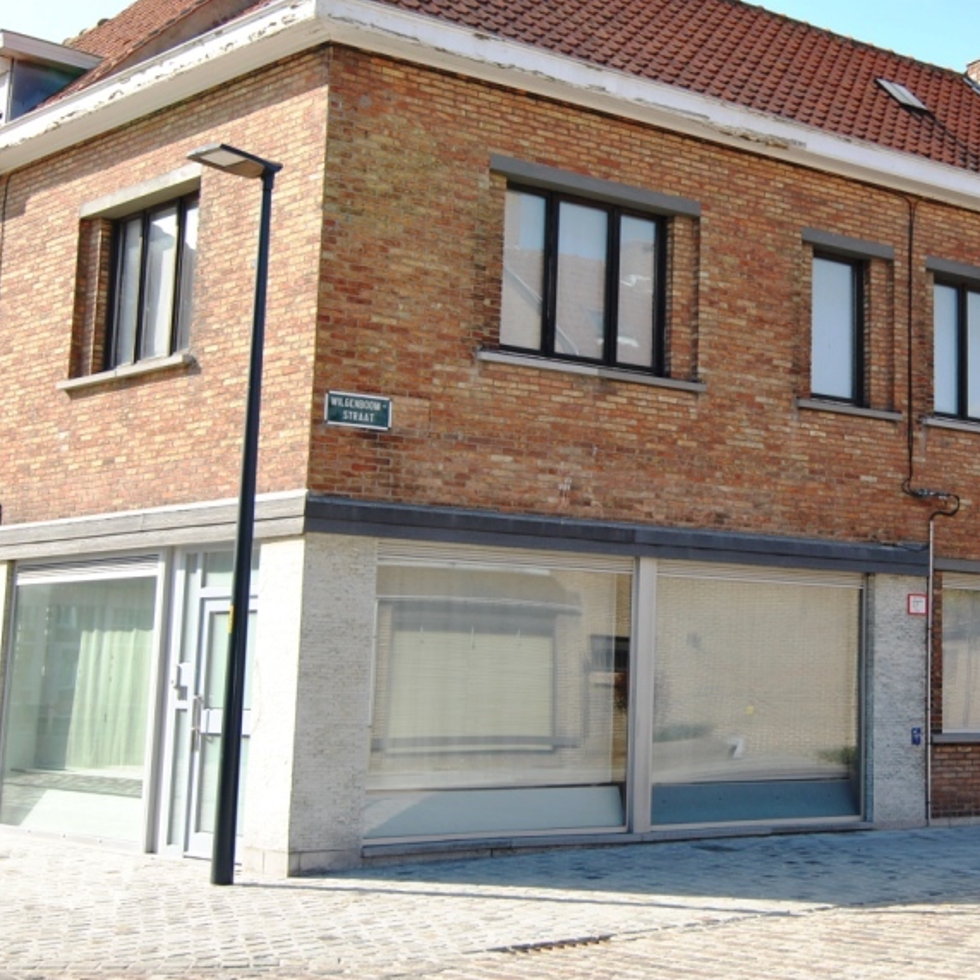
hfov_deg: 30.4
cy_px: 442
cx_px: 781
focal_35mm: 55
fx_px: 1762
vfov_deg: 31.1
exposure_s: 1/200
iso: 100
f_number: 7.1
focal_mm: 24
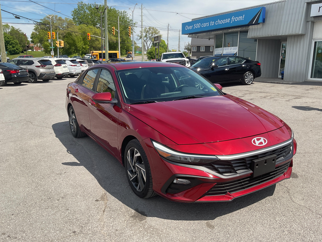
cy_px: 121
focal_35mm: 29
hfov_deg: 61.7
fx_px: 270
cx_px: 161
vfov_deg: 48.2
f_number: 1.8
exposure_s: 1/1534
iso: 16
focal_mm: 3
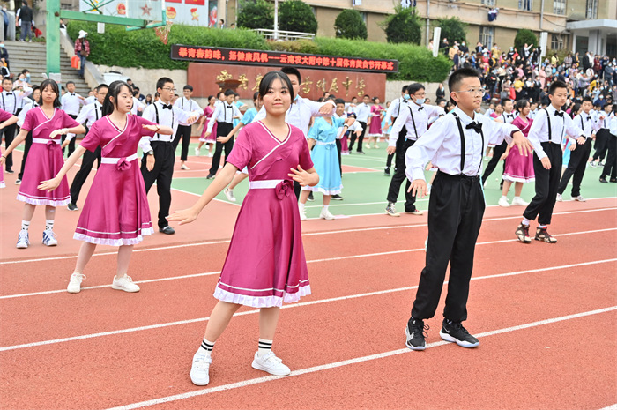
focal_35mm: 43
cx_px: 308
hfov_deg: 45.5
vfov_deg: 31.1
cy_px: 205
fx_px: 736
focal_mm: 43
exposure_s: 1/500
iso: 400
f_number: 4
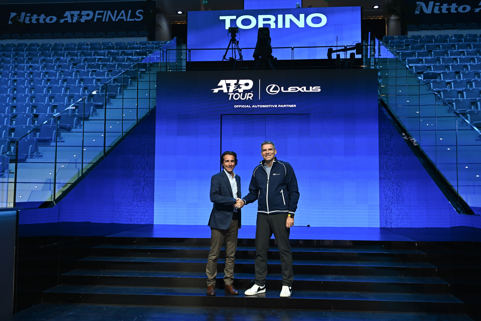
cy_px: 160
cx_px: 240
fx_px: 461
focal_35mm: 34
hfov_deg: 55.1
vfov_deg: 38.4
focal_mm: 34.5
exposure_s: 1/125
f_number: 4
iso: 1250
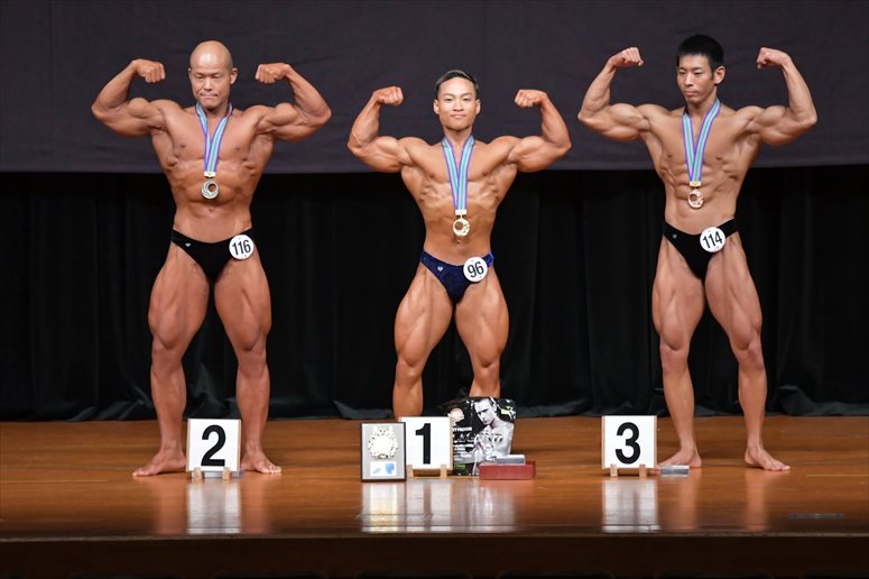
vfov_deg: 5.7
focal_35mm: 240
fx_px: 5791
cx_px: 434
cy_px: 290
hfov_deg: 8.6
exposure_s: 1/400
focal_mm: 160
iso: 4000
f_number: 5.6
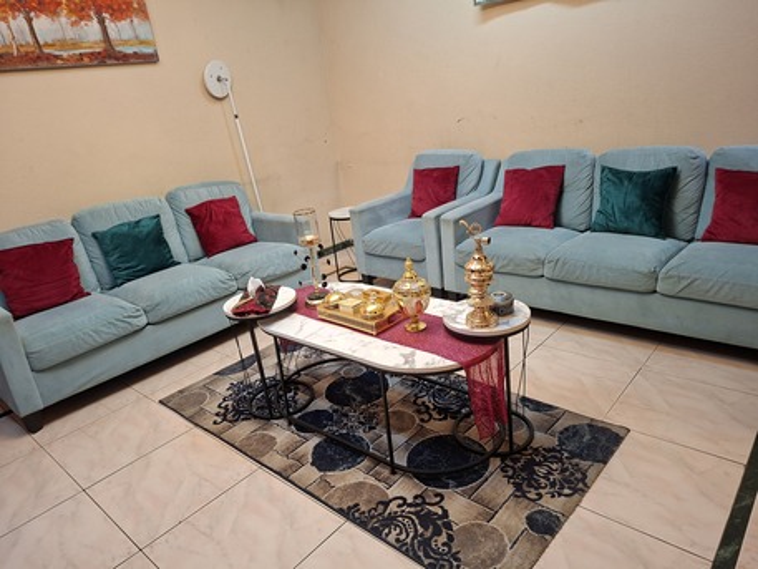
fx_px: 504
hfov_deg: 73.9
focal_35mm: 23
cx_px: 379
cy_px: 284
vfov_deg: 58.9
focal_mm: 5.54
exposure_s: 1/50
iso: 250
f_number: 1.8
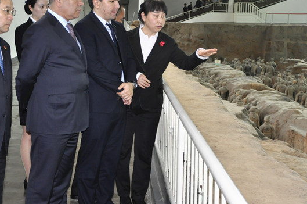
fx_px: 579
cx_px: 135
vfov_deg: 19.9
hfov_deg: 29.7
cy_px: 71
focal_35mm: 68
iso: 800
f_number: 4.2
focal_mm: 30
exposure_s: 1/60
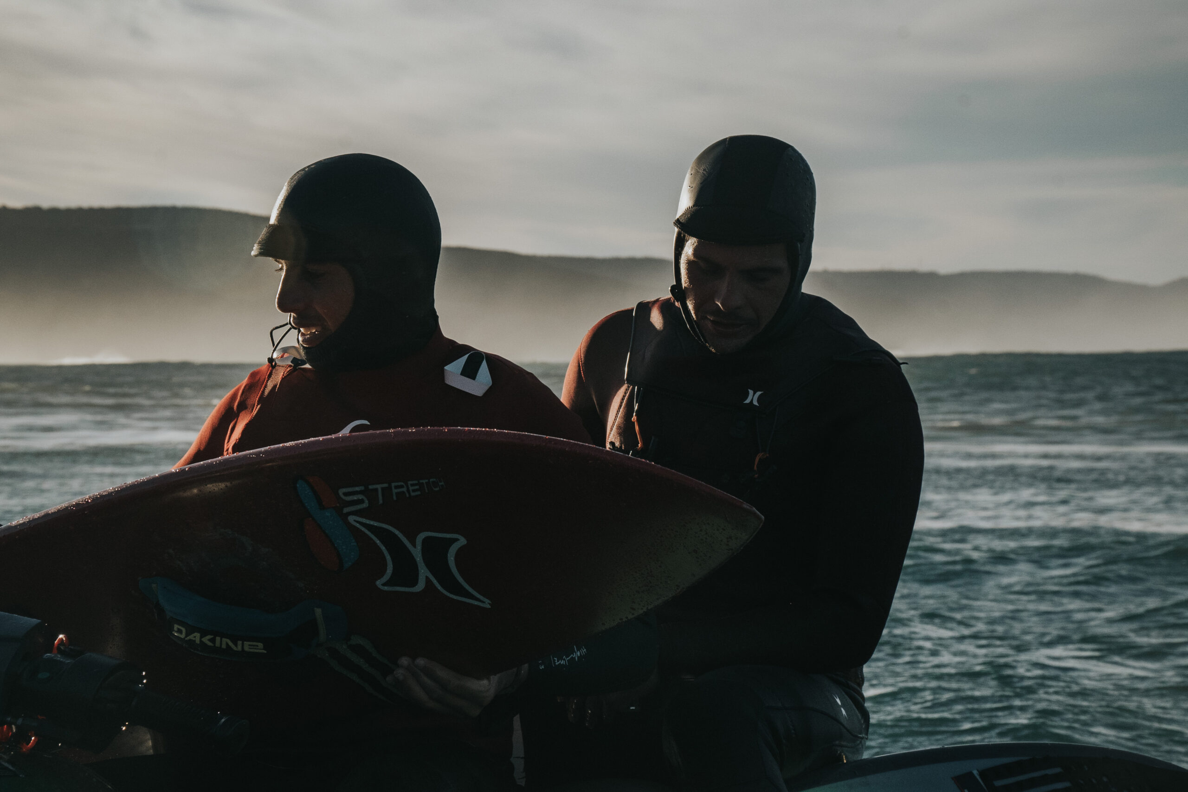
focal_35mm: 117
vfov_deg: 11.7
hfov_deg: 17.5
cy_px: 396
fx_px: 3861
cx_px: 594
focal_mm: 78
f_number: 11
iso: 1000
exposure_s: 1/1600
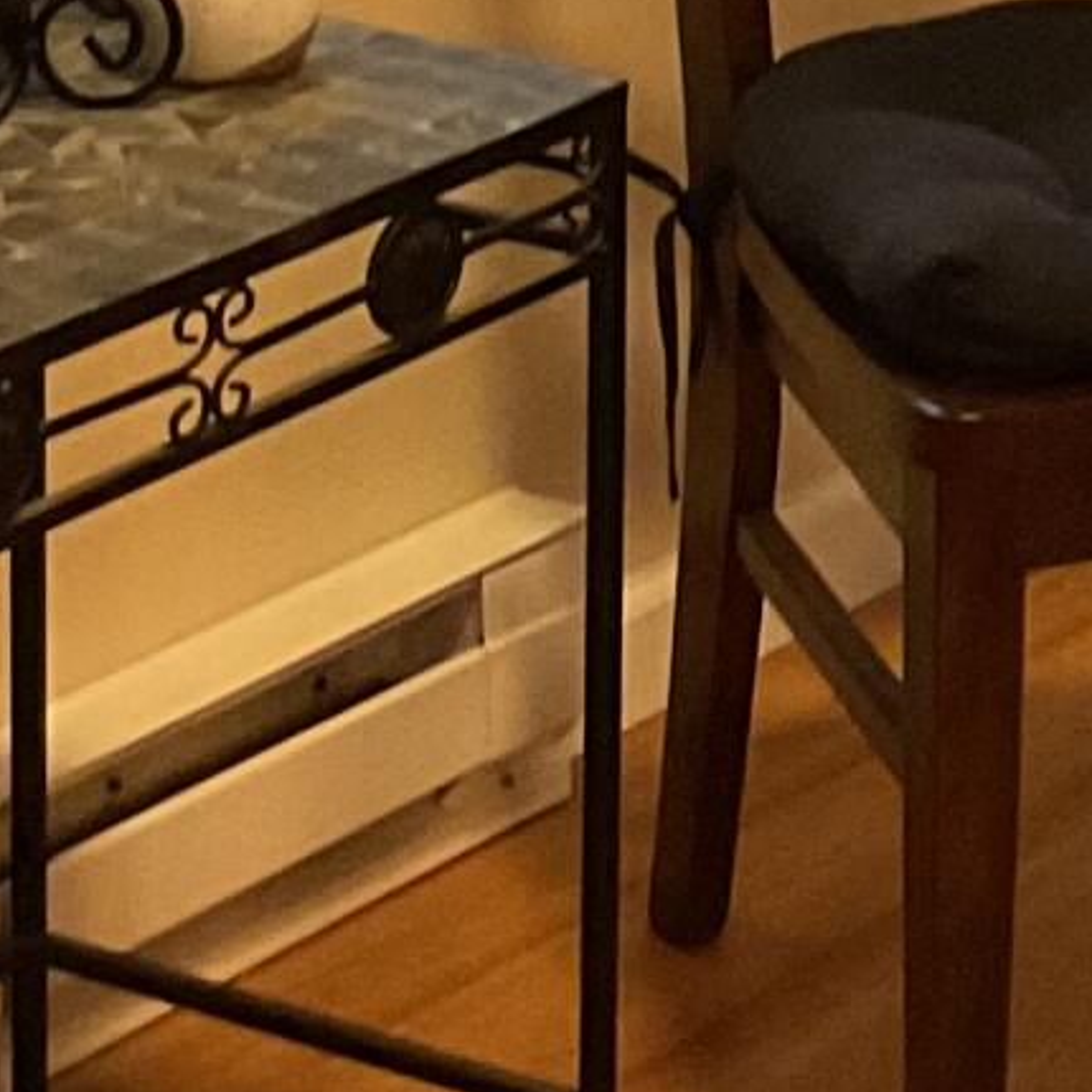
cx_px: 1877
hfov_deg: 9.4
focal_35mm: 179
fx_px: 6389
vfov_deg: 9.5
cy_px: -533
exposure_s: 1/40
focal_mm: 3
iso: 250
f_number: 1.8
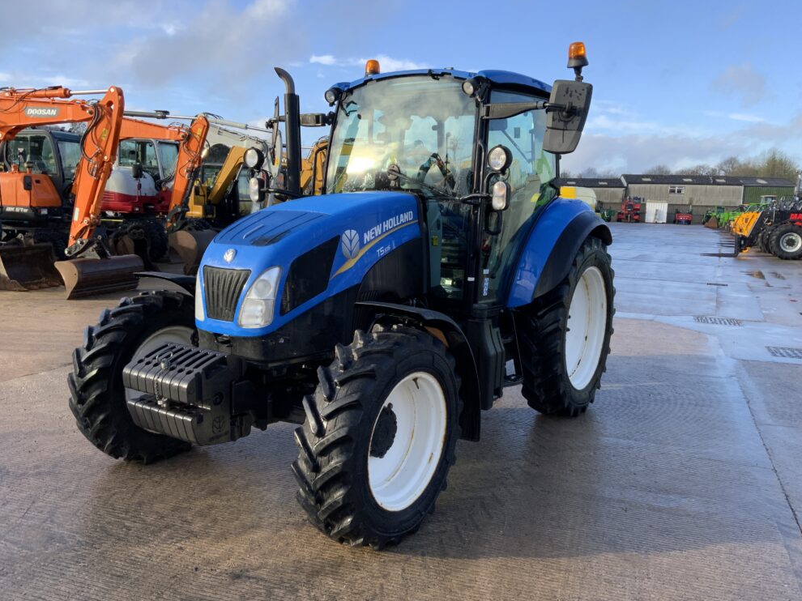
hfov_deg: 60.0
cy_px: 304
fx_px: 695
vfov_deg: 46.8
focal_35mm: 30
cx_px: 401
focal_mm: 3
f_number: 1.8
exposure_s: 1/534
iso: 16
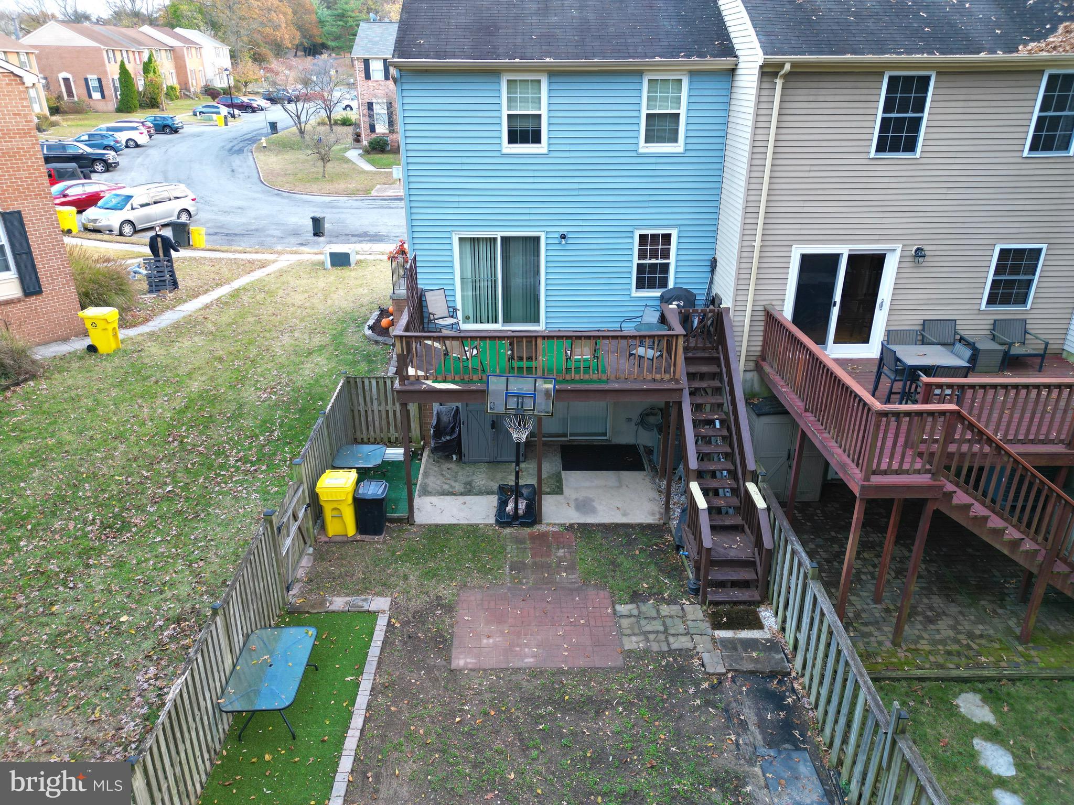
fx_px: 745
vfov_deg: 56.8
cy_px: 402
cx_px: 537
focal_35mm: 24
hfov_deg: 71.6
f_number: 1.7
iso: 120
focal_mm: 6.72
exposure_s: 1/60
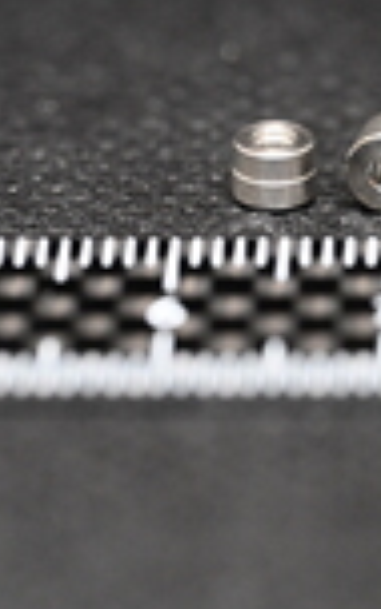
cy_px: 138
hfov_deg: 4.6
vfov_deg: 7.4
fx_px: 4685
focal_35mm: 282
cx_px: 393
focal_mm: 105
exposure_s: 1/125
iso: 3200
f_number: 7.1
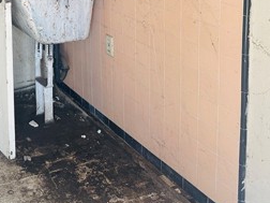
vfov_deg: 21.9
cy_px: -50
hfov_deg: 29.7
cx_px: 4
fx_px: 476
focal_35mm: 61
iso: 100
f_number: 1.78
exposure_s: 1/121
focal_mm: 6.86
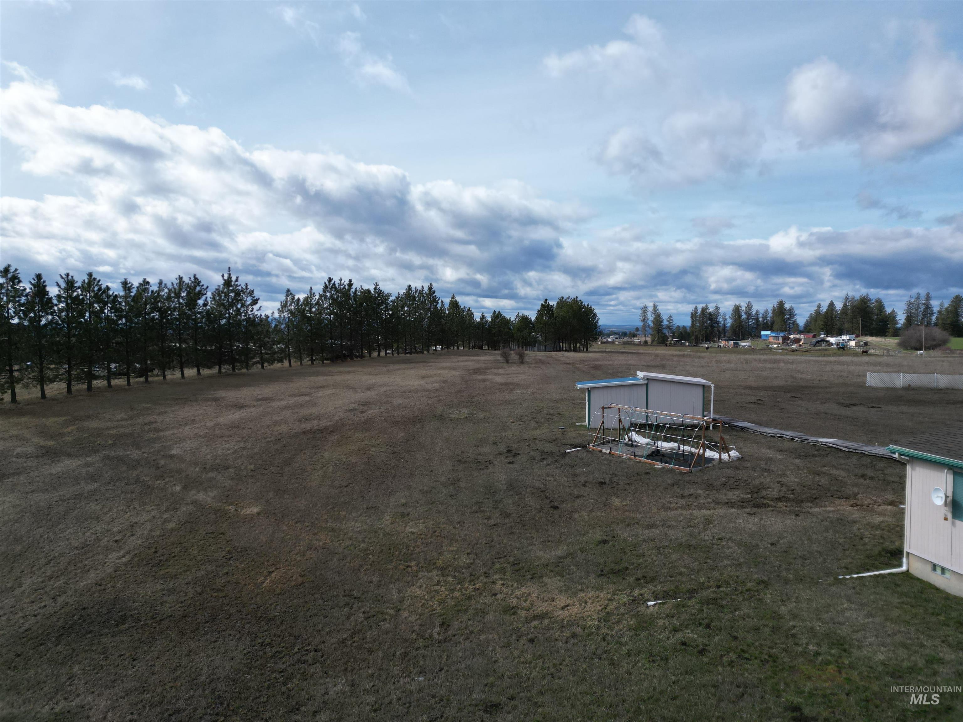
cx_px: 482
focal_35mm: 24
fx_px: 668
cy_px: 361
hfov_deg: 71.6
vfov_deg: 56.8
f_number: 1.7
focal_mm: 6.72
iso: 120
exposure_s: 1/4000
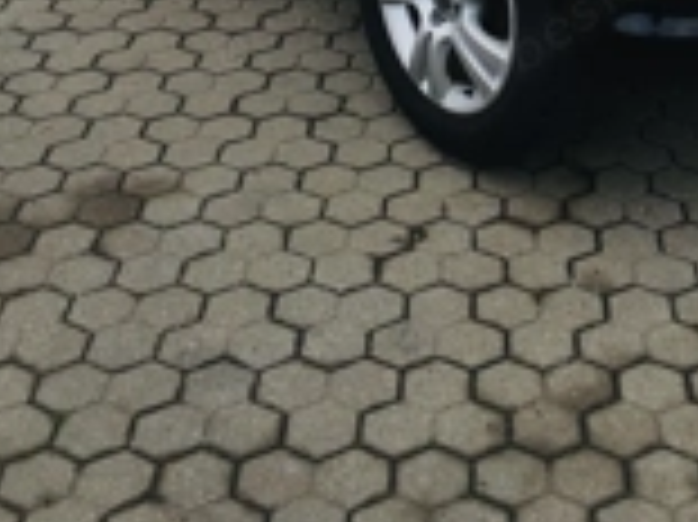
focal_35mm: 75
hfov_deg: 25.7
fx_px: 1511
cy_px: -302
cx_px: 531
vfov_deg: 17.3
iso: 25
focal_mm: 4.15
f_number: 2.2
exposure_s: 1/718
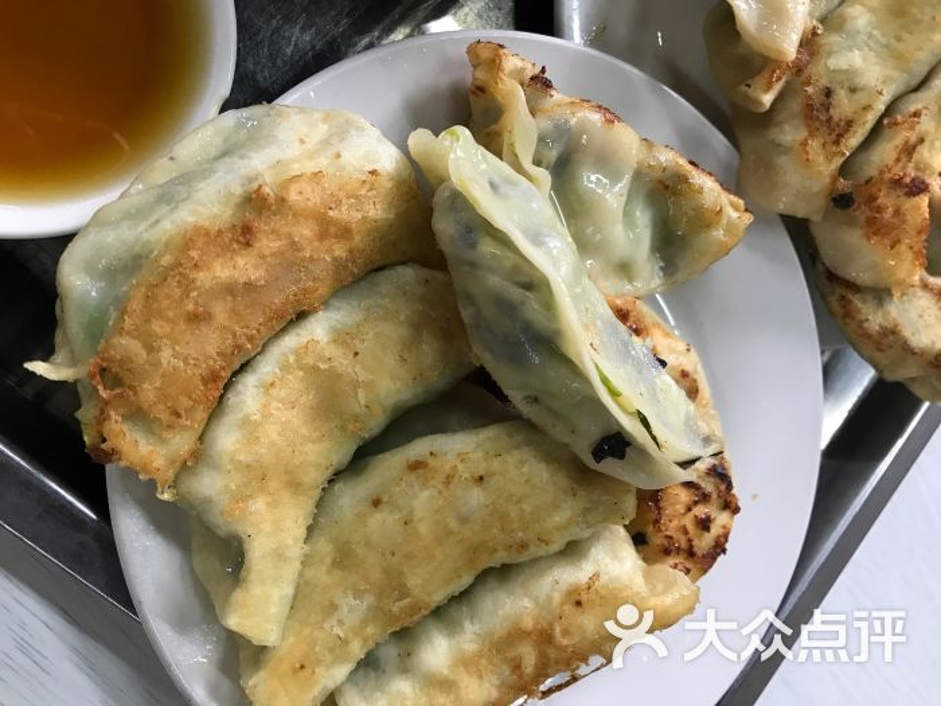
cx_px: 470
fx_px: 761
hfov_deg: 63.4
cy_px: 353
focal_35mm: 28
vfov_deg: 49.7
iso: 40
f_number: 1.8
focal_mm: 3.99
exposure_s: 1/33
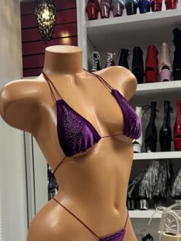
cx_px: 100
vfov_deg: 40.4
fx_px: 321
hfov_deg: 31.5
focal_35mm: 46
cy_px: 172
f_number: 1.5
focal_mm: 5.7
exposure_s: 1/60
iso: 125
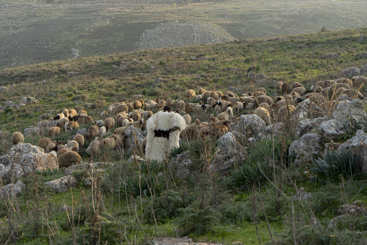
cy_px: 122
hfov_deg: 28.8
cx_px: 184
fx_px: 714
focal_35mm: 70
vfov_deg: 19.5
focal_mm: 70
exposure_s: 1/80
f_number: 5.6
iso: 100
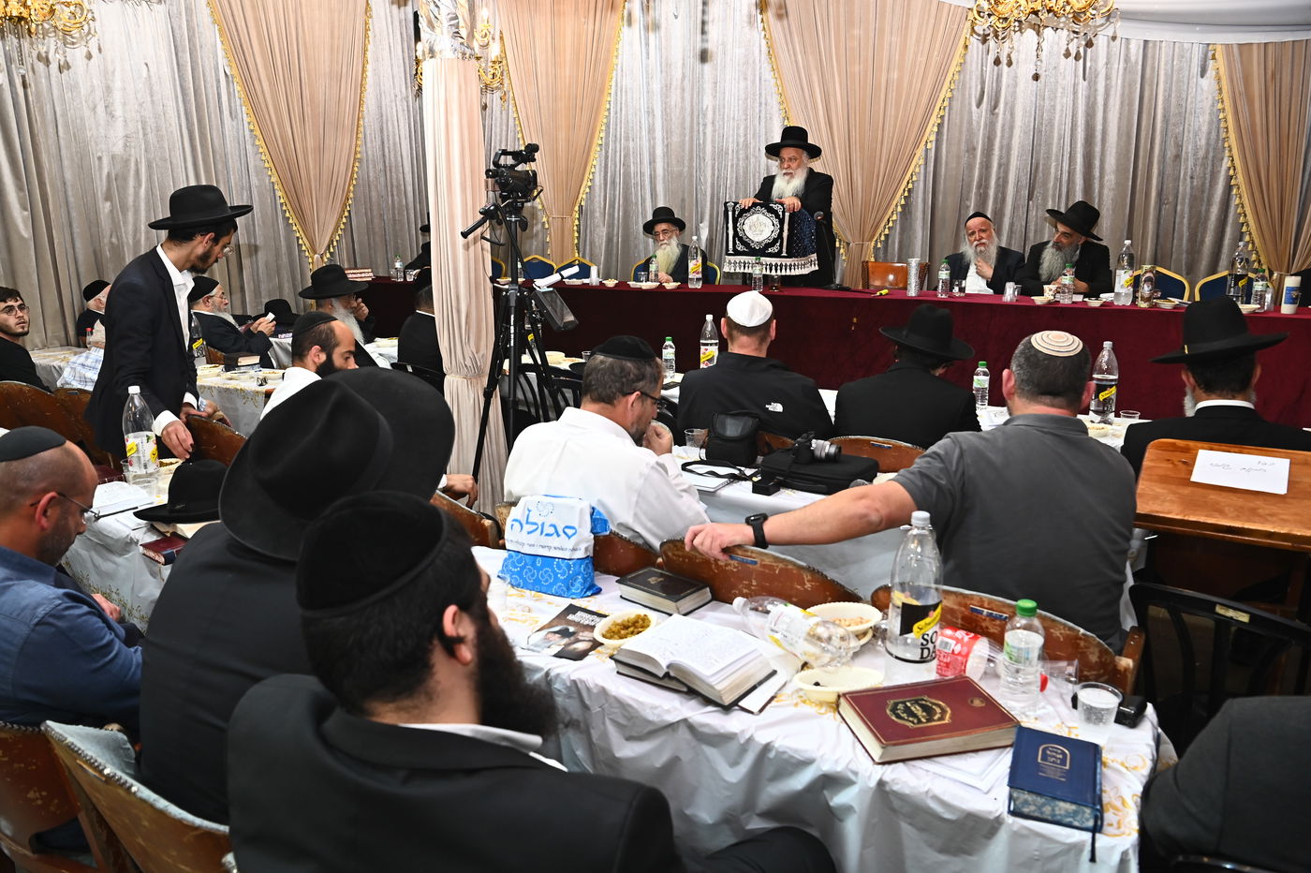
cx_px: 656
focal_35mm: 24
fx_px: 874
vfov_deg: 53.1
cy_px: 436
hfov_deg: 73.8
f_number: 7.1
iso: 1250
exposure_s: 1/160
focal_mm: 24
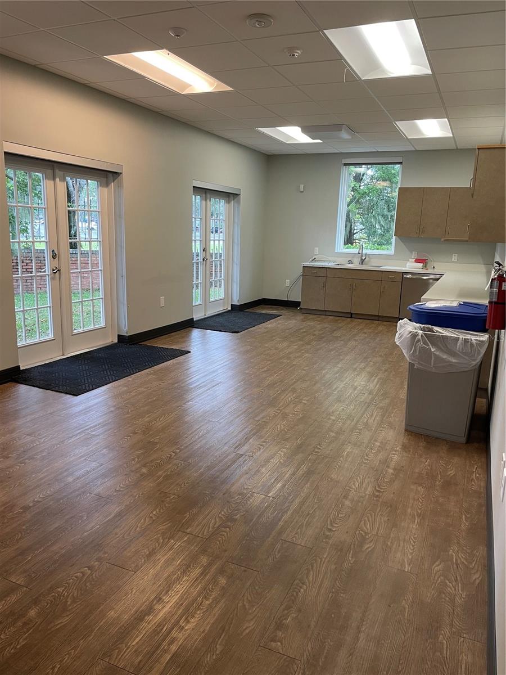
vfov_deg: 67.3
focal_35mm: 26
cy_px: 338
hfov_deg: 53.1
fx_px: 507
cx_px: 253
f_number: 1.6
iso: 80
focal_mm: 4.2
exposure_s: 1/60
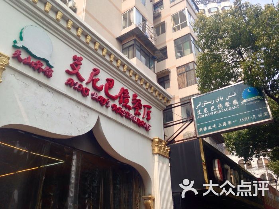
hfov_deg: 55.4
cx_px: 140
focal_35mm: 33
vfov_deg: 42.9
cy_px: 104
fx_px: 266
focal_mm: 4.12
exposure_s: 1/1004
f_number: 2.4
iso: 50
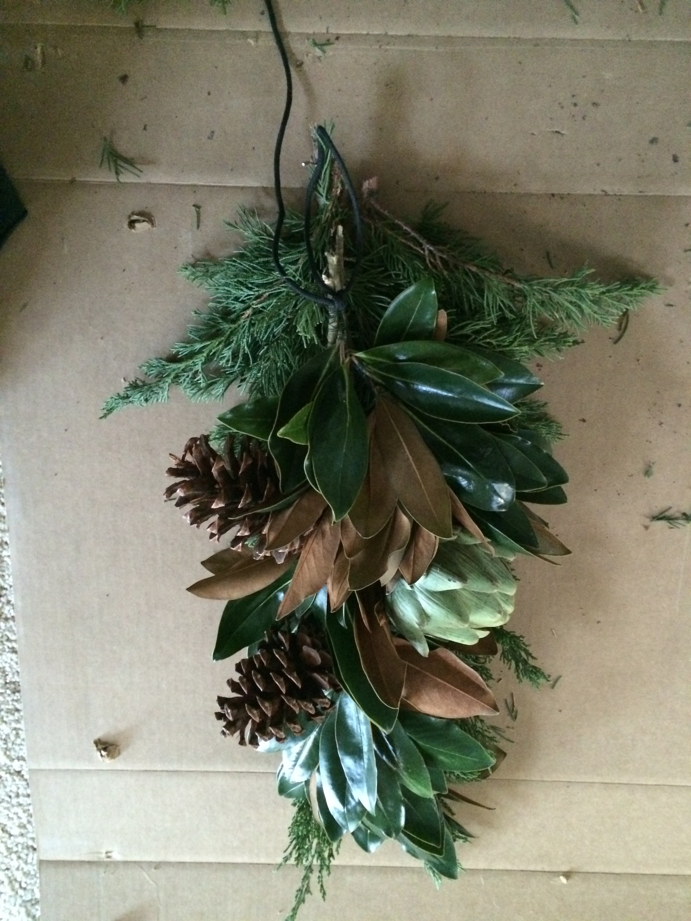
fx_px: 798
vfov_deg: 60.0
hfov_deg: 46.8
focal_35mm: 30
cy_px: 460
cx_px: 346
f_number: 2.2
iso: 640
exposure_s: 1/15
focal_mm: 4.12
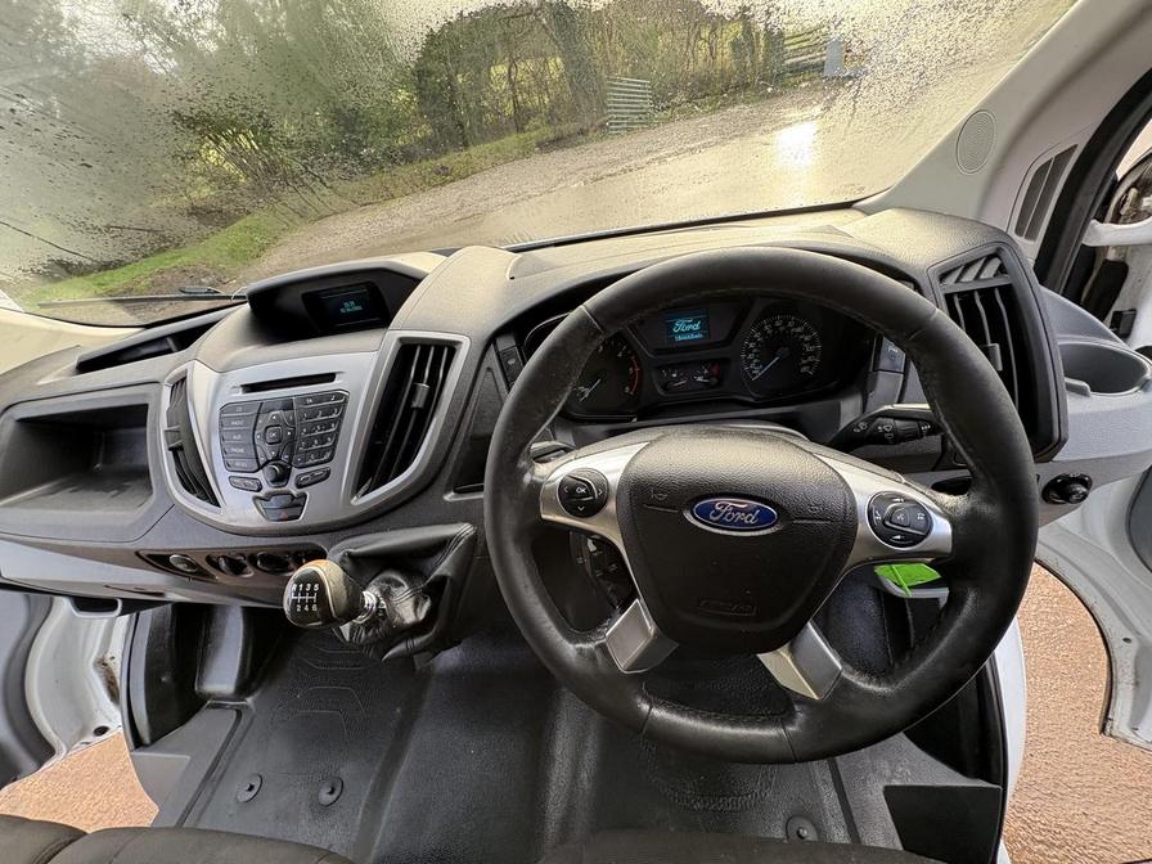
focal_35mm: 14
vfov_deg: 85.7
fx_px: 466
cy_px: 432
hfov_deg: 102.1
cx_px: 576
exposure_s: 1/99
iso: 160
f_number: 2.2
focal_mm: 2.22
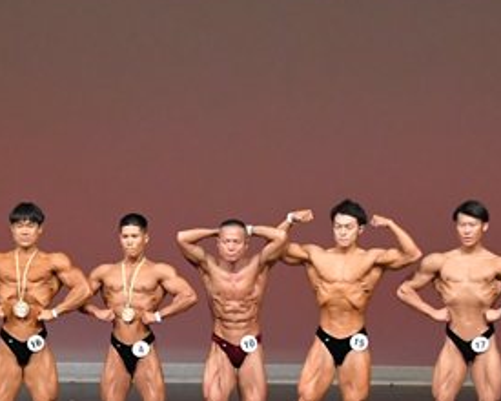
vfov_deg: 5.0
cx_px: 30
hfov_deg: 6.2
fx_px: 4582
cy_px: 328
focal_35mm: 309
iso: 4000
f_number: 5.6
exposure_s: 1/400
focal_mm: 78
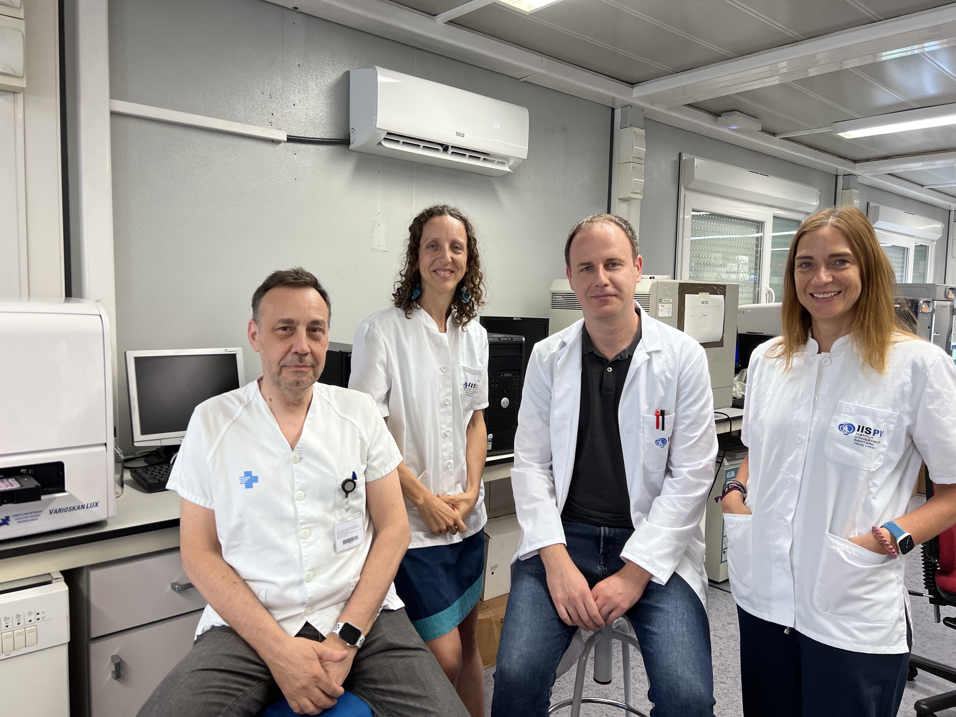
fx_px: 718
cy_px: 358
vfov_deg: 53.1
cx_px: 478
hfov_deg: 67.3
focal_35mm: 26
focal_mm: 5.7
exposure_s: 1/100
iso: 125
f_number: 1.5
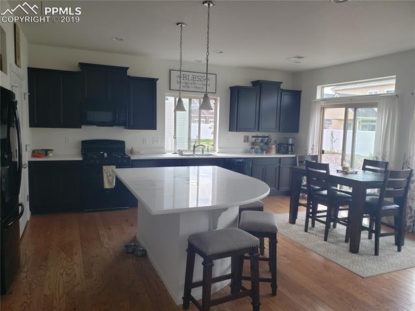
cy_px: 156
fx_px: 311
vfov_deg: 53.0
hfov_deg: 67.3
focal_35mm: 26
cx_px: 208
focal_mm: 4.3
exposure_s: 1/66
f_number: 2.4
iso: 50
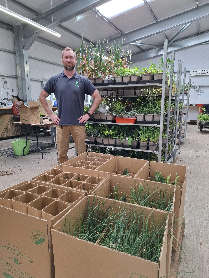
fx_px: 185
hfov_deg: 58.9
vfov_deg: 73.9
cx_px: 104
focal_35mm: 23
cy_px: 139
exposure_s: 1/100
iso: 50
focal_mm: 5.54
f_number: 1.8
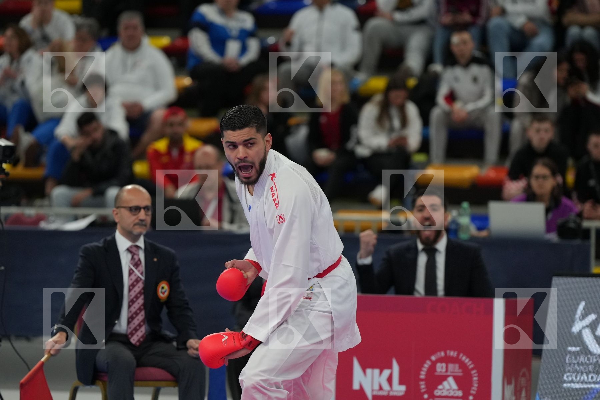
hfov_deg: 8.0
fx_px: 4316
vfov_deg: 5.3
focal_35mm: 259
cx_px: 300
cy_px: 200
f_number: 2.8
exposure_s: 1/1000
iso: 1600
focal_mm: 173
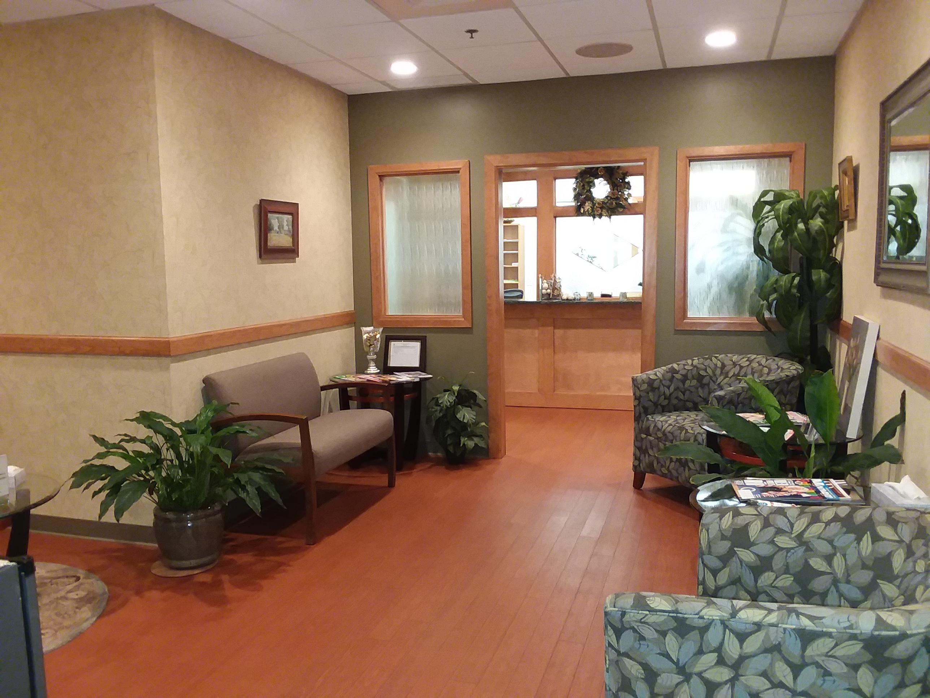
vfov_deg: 48.2
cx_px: 465
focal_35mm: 29
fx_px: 779
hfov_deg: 61.7
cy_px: 349
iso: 160
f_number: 1.9
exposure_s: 1/17
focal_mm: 2.47
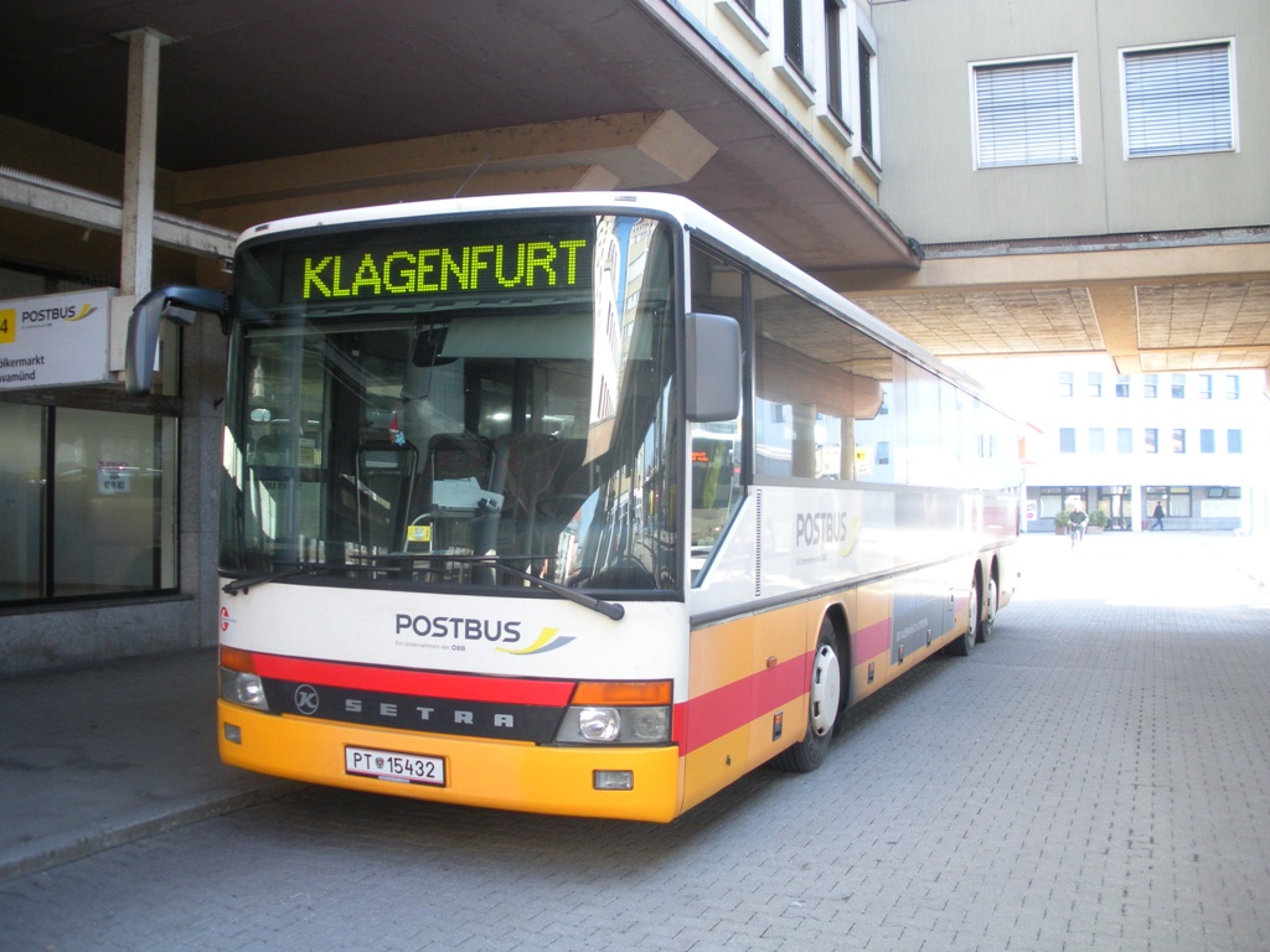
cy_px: 476
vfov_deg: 39.7
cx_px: 635
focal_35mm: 36
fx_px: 1321
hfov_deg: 51.4
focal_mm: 6.3
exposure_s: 1/51.2
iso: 119
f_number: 3.5
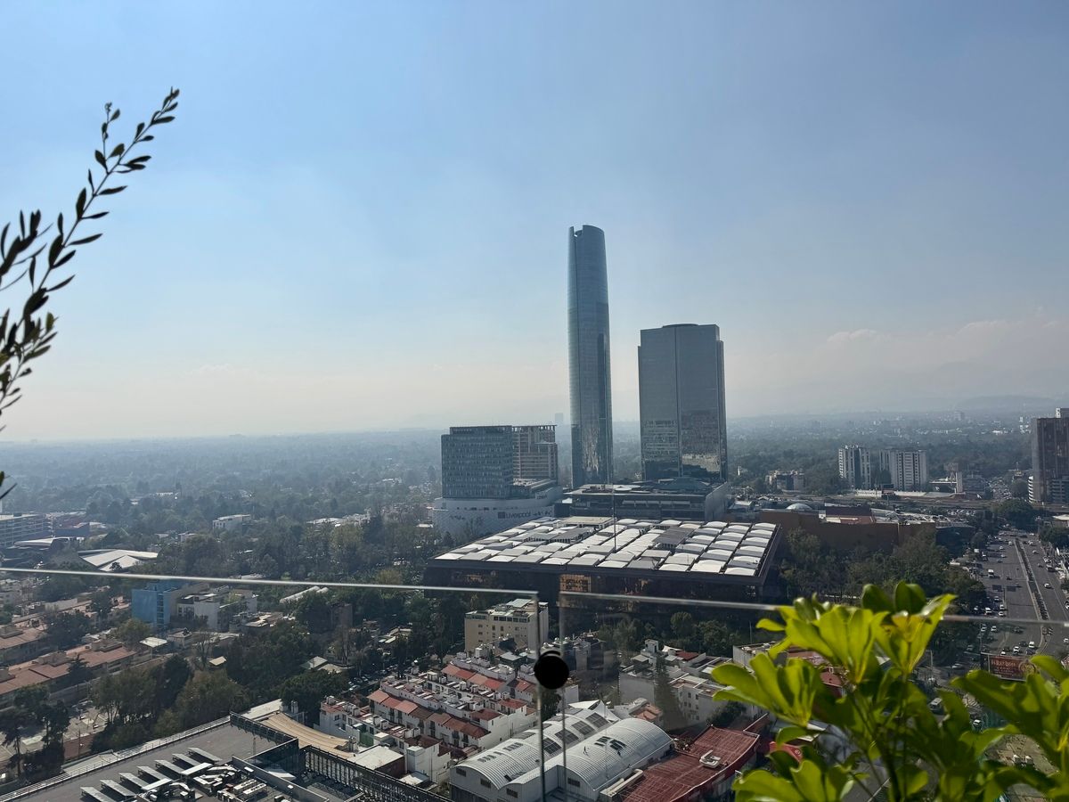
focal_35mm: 24
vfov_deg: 56.8
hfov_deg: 71.6
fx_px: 741
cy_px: 401
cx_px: 534
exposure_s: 1/22727
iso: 80
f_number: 1.78
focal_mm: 6.76
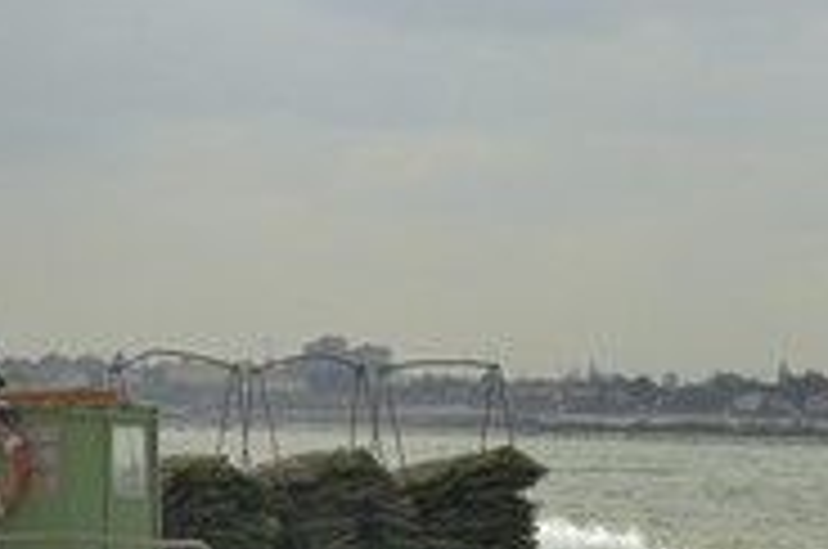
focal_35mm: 583
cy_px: 387
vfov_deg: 2.3
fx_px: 13386
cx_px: 630
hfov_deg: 3.5
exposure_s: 1/500
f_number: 6.3
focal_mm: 170
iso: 100
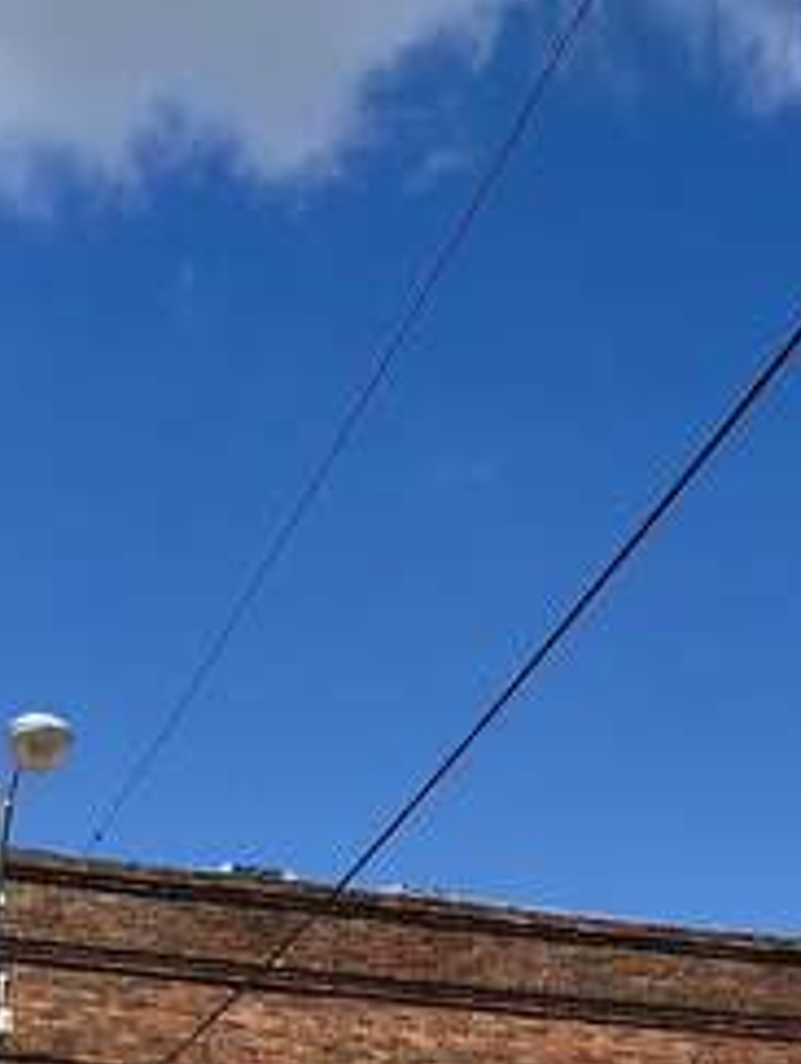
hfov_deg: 16.1
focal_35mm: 92
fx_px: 2831
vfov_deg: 18.4
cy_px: 1681
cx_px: 525
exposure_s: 1/2558
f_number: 1.8
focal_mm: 3.99
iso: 20
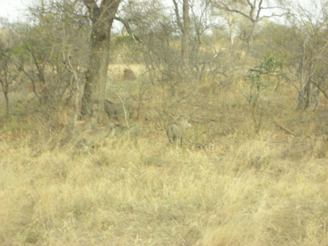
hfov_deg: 18.7
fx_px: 995
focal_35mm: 105
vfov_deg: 14.1
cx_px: 164
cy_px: 123
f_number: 5.4
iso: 66
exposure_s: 1/60.3
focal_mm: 17.4
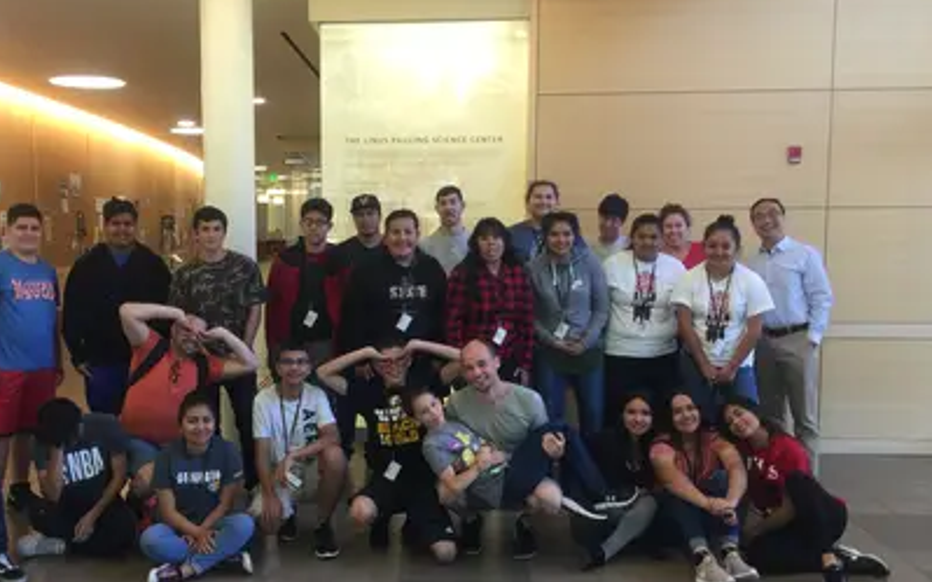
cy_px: 320
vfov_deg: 34.4
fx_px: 939
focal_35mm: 37
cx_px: 374
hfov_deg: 52.4
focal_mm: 4.15
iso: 32
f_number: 2.2
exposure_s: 1/15
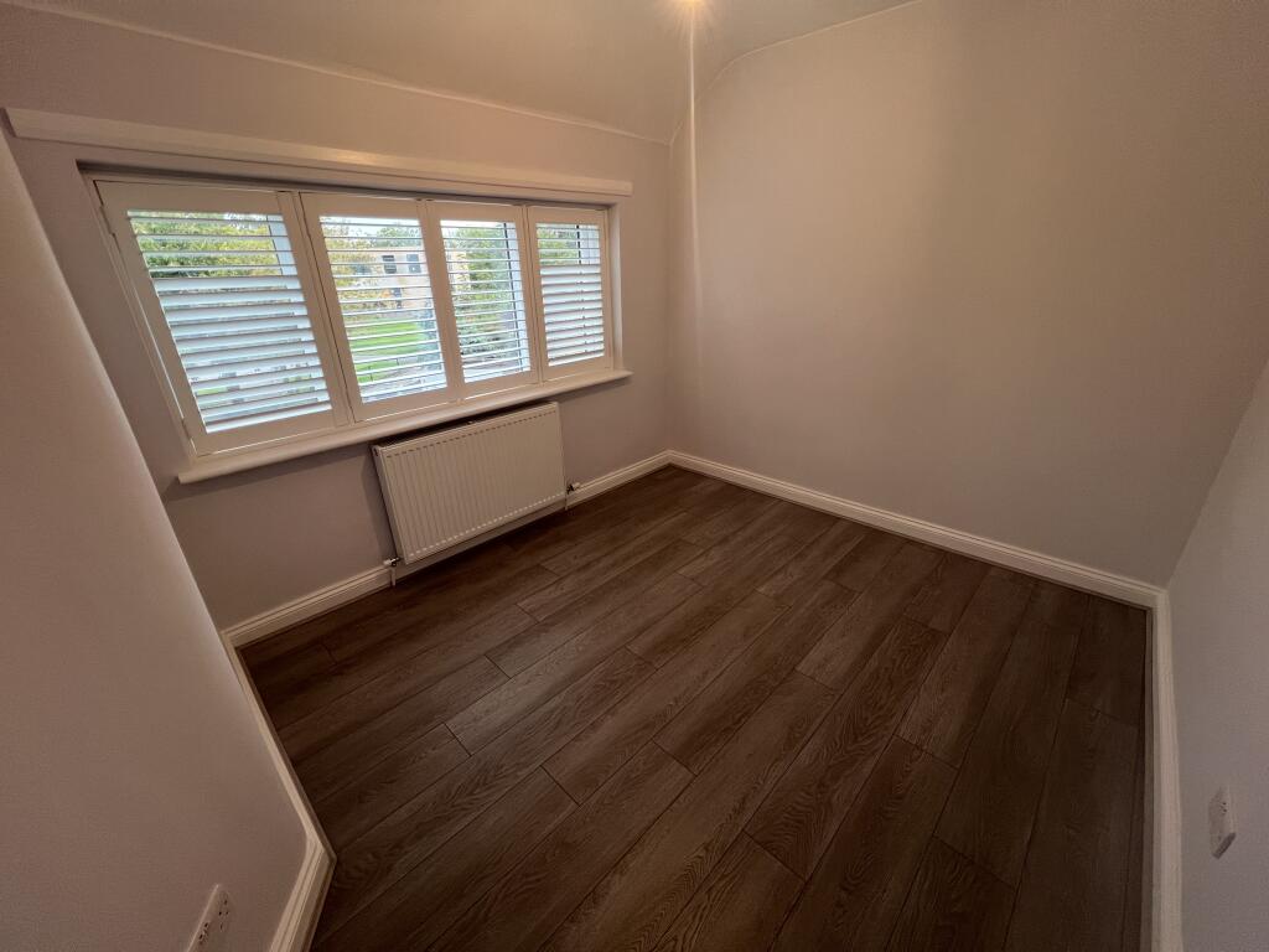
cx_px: 634
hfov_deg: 106.2
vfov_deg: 89.9
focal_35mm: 13
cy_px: 476
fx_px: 477
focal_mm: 1.57
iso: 200
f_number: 1.8
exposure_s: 1/100
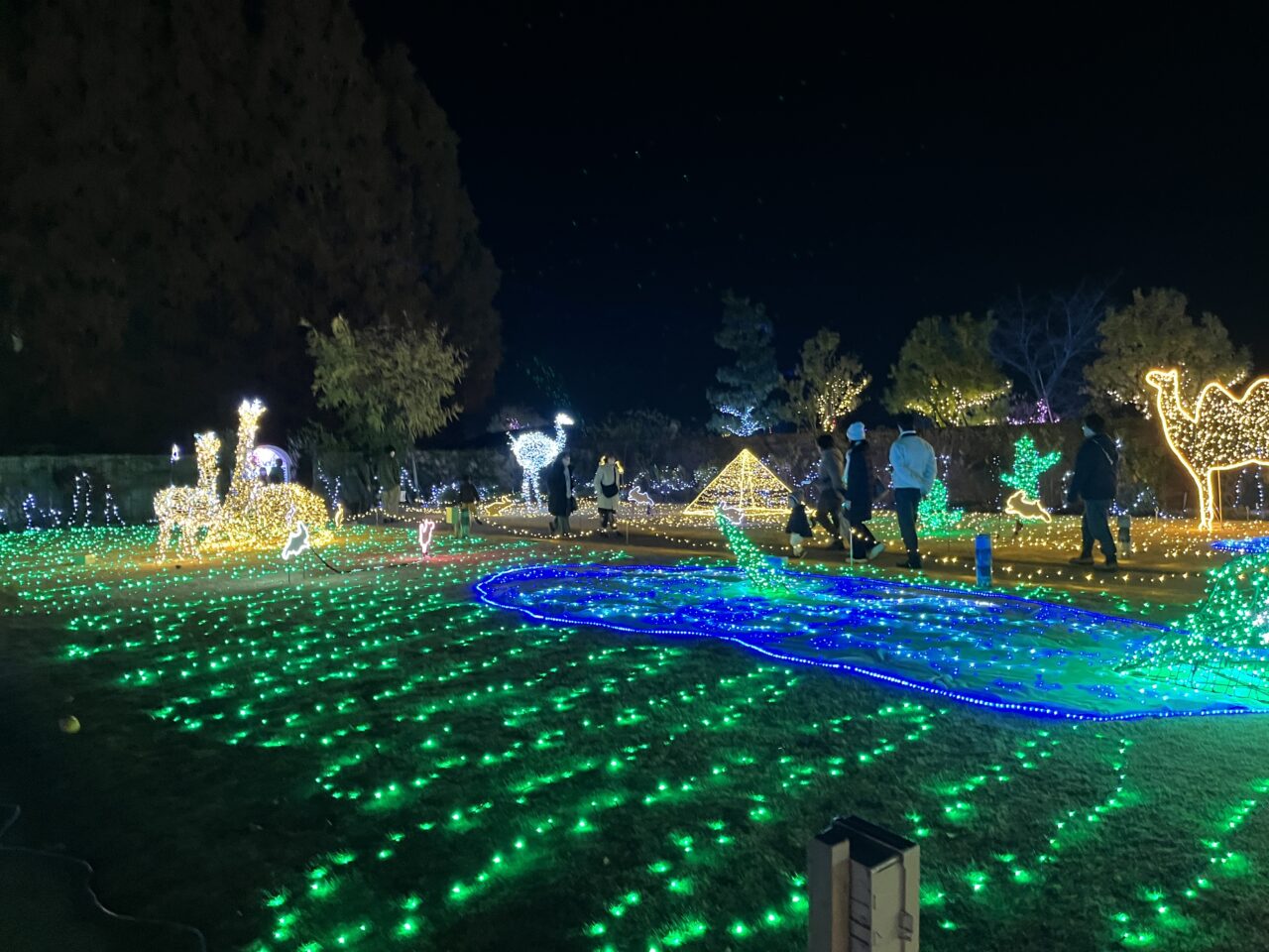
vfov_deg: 53.1
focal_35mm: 26
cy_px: 476
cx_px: 634
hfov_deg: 67.3
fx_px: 953
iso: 500
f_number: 1.6
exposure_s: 1/40
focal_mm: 5.1
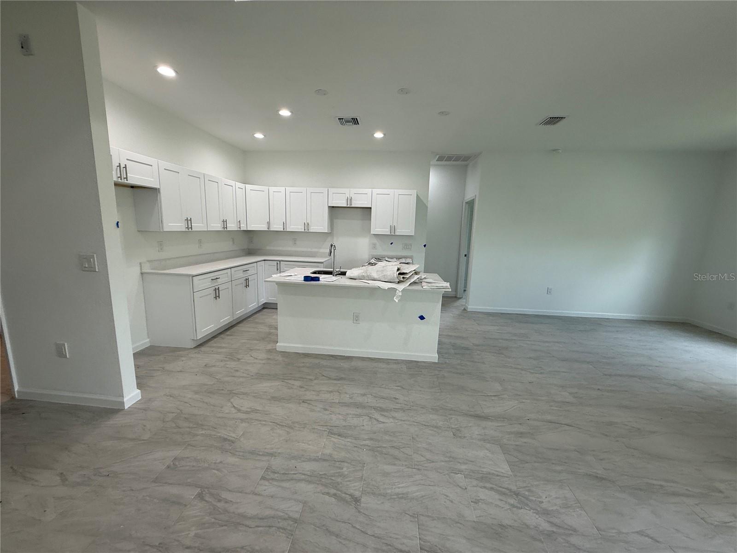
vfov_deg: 85.7
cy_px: 276
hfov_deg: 102.1
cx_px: 368
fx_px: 298
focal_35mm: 14
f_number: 2.2
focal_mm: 2.22
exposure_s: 1/120
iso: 64
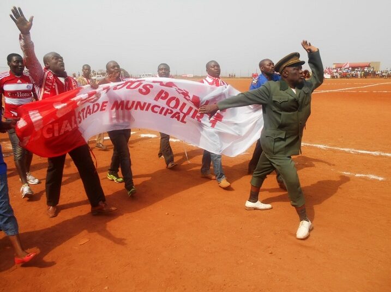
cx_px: 196
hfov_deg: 67.4
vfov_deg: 53.0
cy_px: 146
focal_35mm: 26
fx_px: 293
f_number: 3.2
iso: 80
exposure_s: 1/640
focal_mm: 4.6
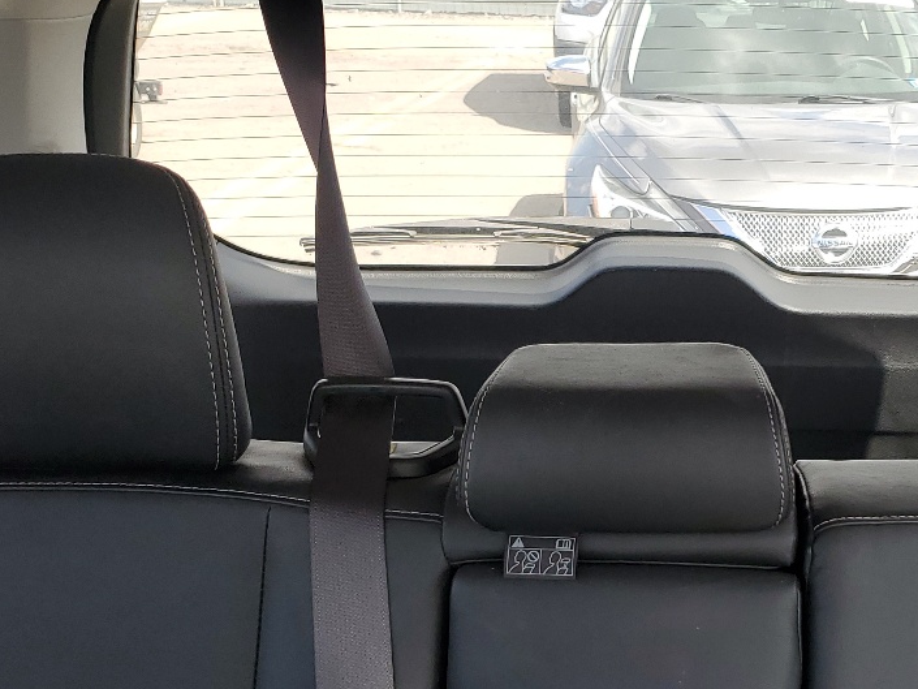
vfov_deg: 24.5
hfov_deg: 32.1
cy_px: 534
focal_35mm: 59
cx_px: 677
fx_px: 1565
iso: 50
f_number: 1.5
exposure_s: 1/217
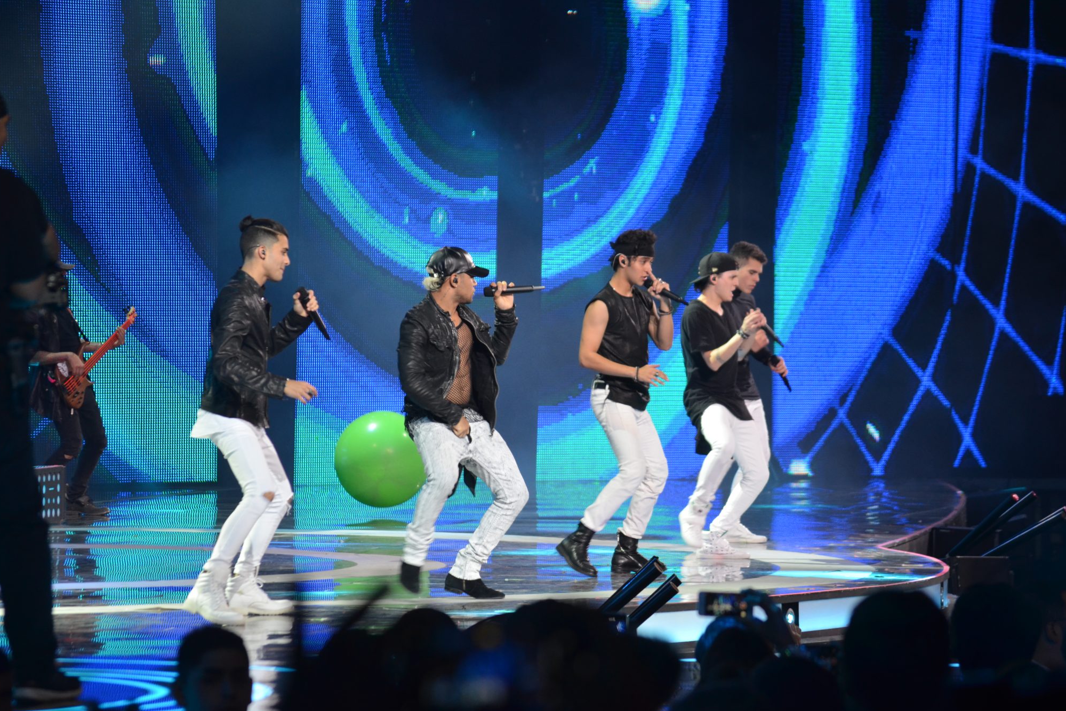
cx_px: 530
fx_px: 5448
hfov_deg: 11.2
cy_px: 361
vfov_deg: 7.5
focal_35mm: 184
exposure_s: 1/125
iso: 800
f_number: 4.8
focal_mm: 120
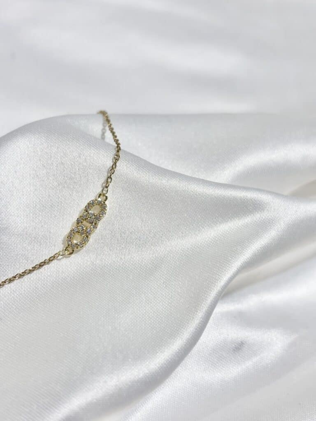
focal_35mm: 52
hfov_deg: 28.0
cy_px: 210
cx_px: 158
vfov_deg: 36.8
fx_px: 633
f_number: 1.6
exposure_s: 1/252
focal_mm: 5.96
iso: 32
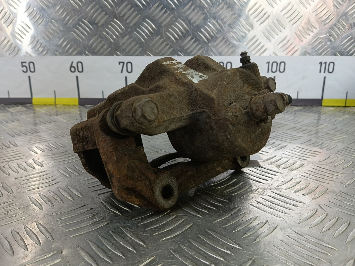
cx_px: 178
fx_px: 236
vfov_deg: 58.9
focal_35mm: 23
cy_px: 133
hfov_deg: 73.9
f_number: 1.6
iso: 83
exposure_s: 1/50
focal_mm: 4.11
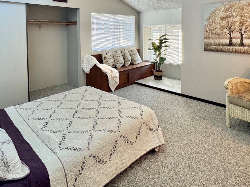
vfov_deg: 51.5
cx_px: 113
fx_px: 181
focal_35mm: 25
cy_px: 38
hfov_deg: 69.2
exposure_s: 1/60
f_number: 2.2
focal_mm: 2.22
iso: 160
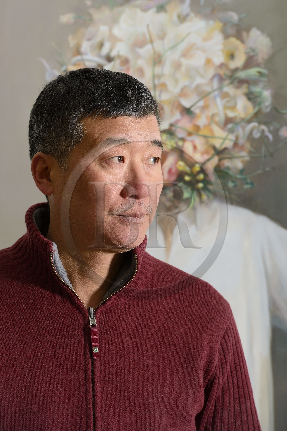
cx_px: 144
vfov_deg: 10.3
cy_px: 216
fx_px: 2391
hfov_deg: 6.9
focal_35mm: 200
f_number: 9
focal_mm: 200
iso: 100
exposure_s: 1/250
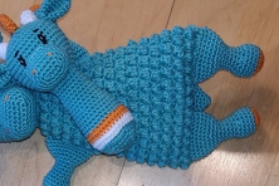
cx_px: 113
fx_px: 457
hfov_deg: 33.8
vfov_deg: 21.3
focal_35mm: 59
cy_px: 225
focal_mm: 3.95
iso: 200
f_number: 1.8
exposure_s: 1/33.3
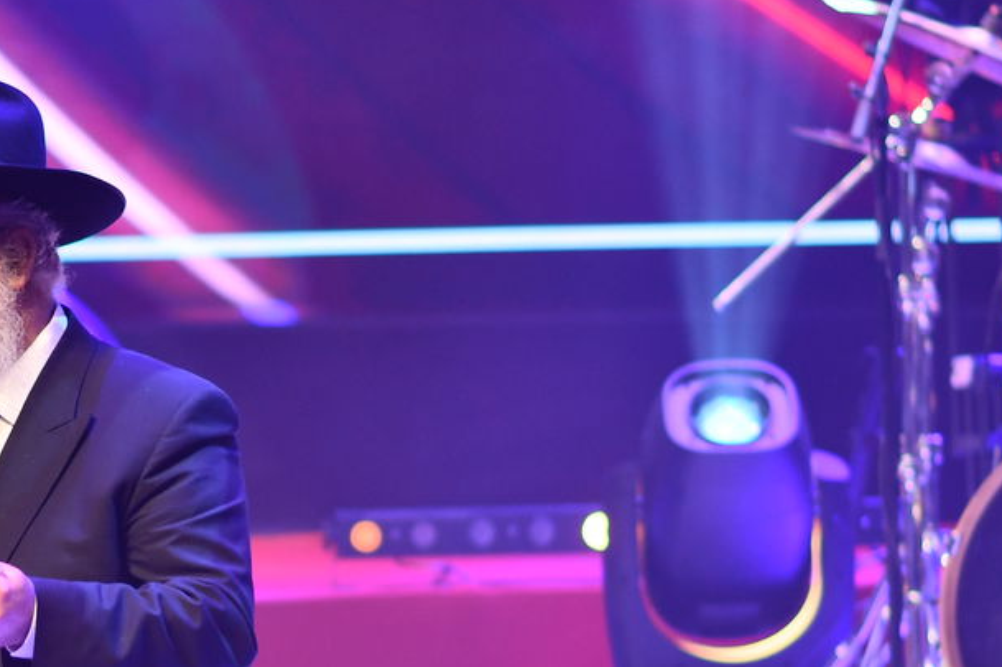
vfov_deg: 4.7
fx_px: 8121
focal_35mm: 292
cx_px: -64
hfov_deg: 7.0
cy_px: 627
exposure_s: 1/400
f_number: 2
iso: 400
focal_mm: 85
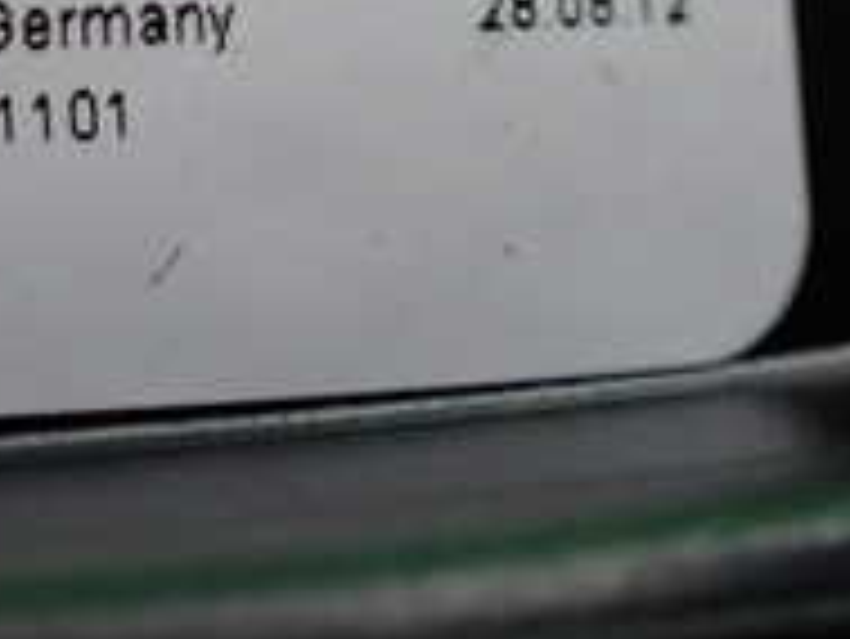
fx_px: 2334
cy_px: -126
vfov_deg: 15.0
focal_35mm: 95
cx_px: -18
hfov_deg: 20.0
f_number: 2.3
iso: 800
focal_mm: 5.4
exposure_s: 1/100
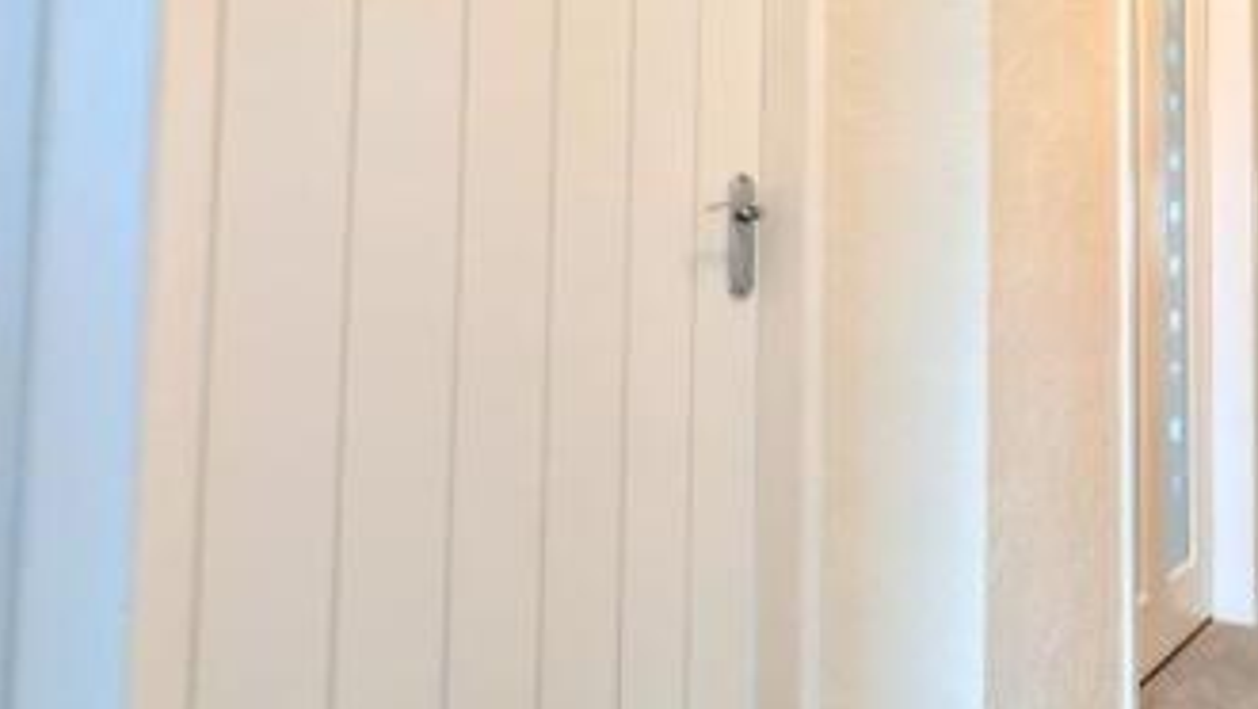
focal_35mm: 23
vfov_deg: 49.2
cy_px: 273
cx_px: 1010
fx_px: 768
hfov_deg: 70.7
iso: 68
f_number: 1.7
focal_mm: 2.02
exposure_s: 1/50
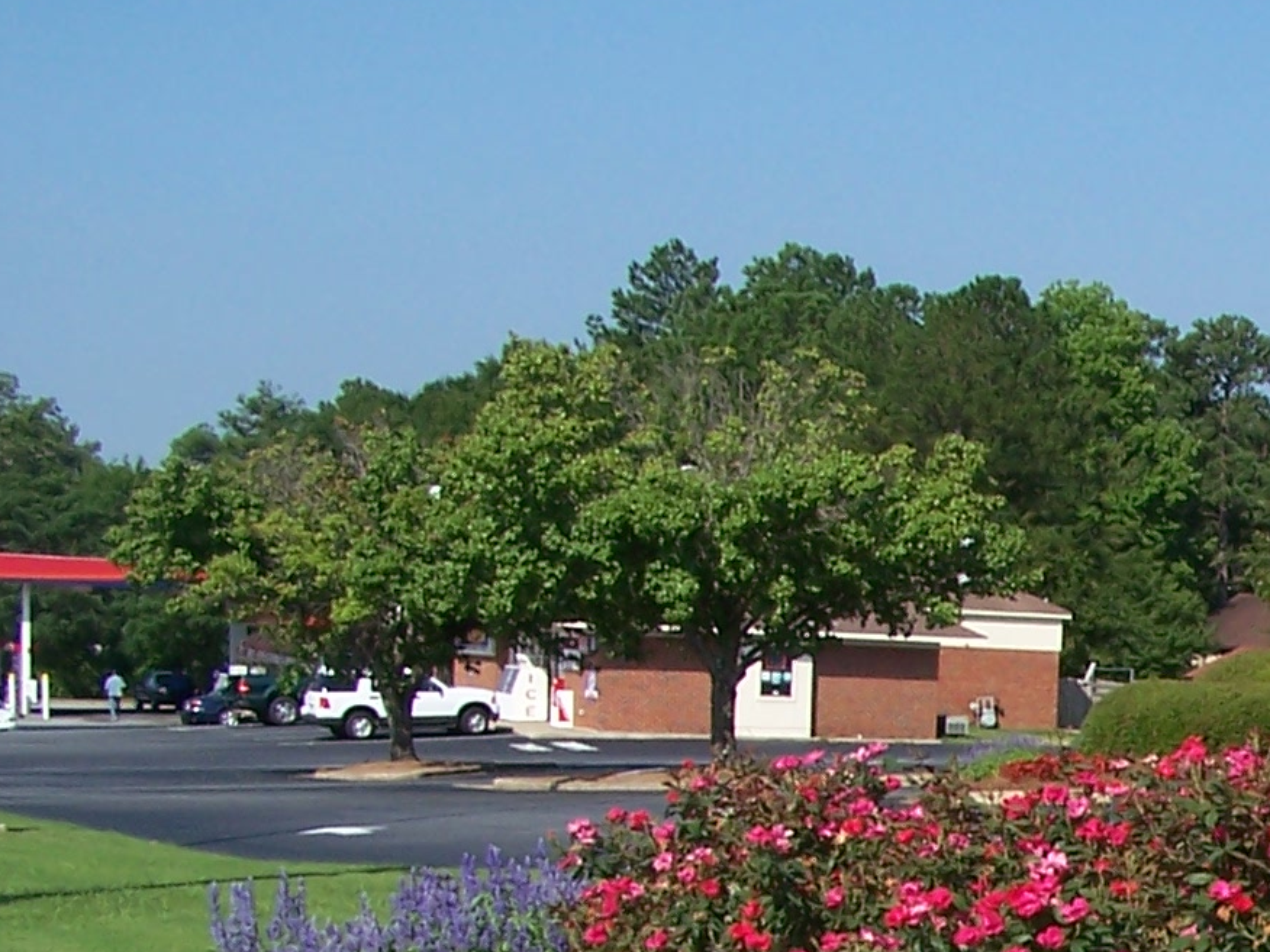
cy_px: 1143
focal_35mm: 100
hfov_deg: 18.3
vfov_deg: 14.3
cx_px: 1666
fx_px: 3669
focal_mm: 6.3
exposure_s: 1/350
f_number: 5.6
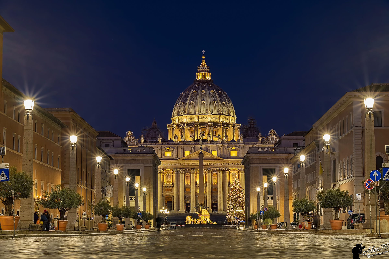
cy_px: 130
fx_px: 908
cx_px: 194
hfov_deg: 24.2
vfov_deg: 16.3
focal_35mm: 84
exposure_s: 3.1
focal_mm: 56
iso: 200
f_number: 8
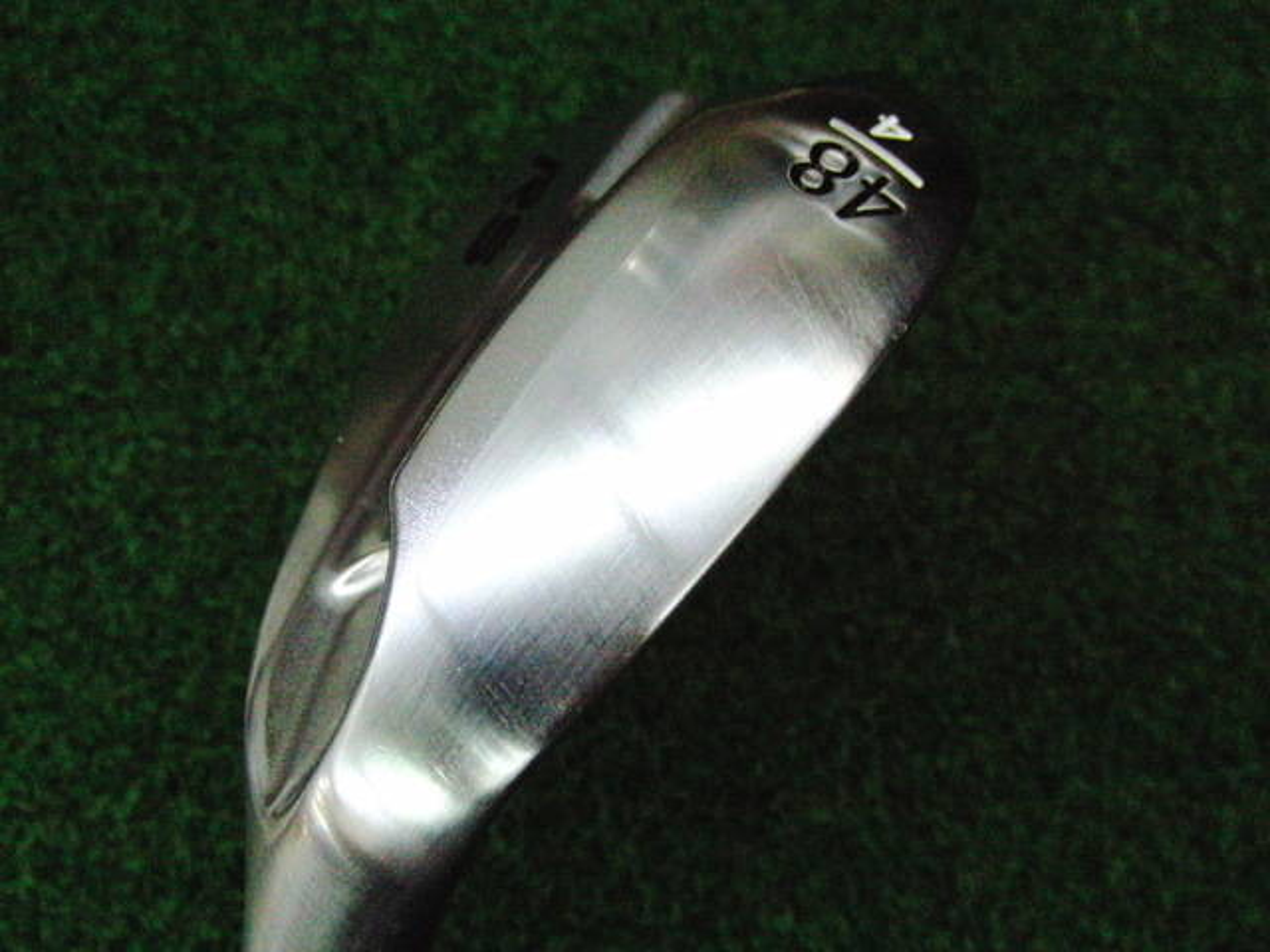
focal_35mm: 37
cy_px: 476
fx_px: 1357
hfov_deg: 50.1
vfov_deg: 38.7
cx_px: 635
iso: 3200
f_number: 3.6
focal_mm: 6.42
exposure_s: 1/800
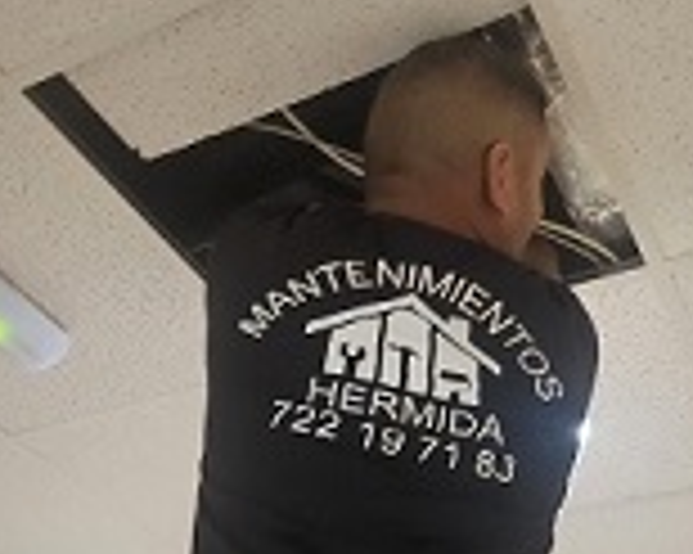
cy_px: 491
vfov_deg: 28.6
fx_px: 1045
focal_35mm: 51
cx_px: 342
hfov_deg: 36.7
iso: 640
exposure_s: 1/25
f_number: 1.8
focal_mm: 5.4
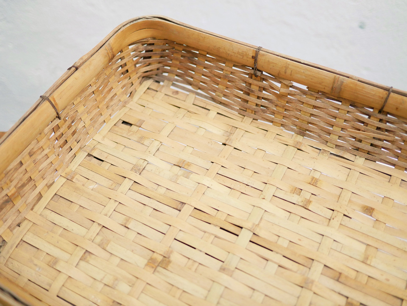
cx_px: 204
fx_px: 470
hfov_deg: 46.8
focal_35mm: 40
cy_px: 153
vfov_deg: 36.0
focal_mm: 20
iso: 2000
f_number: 1.7
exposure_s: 1/60
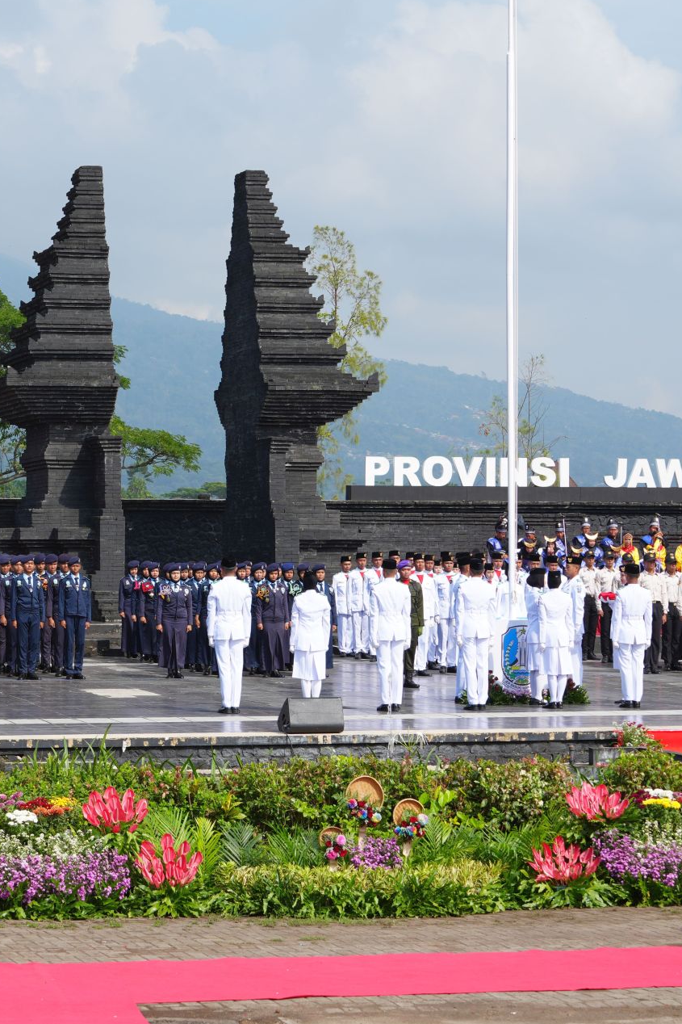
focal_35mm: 106
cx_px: 92
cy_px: 513
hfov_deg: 12.8
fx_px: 3013
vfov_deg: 19.3
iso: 100
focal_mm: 70
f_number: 9
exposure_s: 1/160
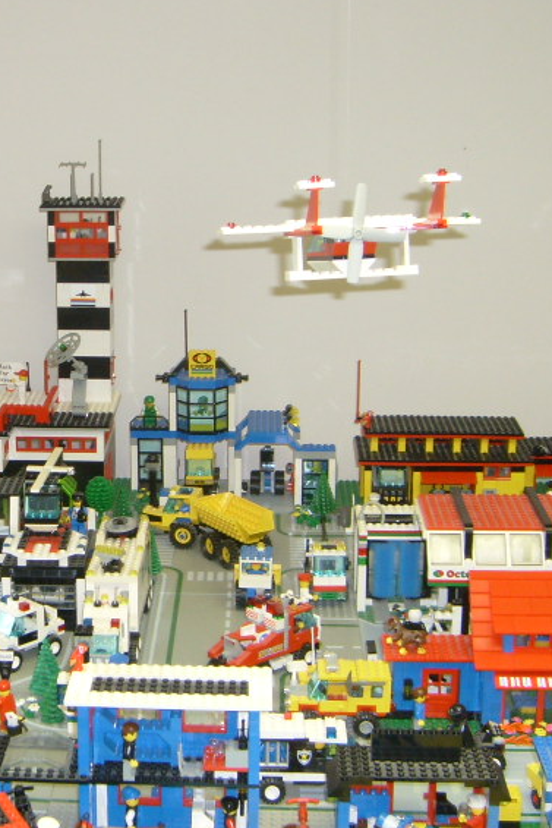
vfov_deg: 30.5
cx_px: 66
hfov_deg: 20.3
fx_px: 1517
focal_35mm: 66
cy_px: 394
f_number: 2.8
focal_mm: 5.8
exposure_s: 1/45
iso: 100
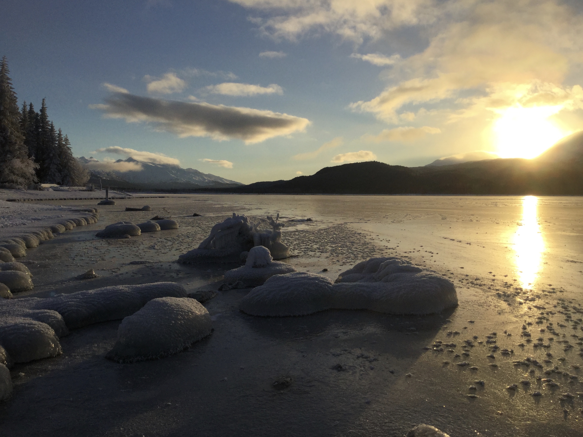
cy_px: 218
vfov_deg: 45.4
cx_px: 292
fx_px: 522
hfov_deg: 58.4
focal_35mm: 31
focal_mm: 3.3
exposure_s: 1/2809
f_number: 2.4
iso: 25
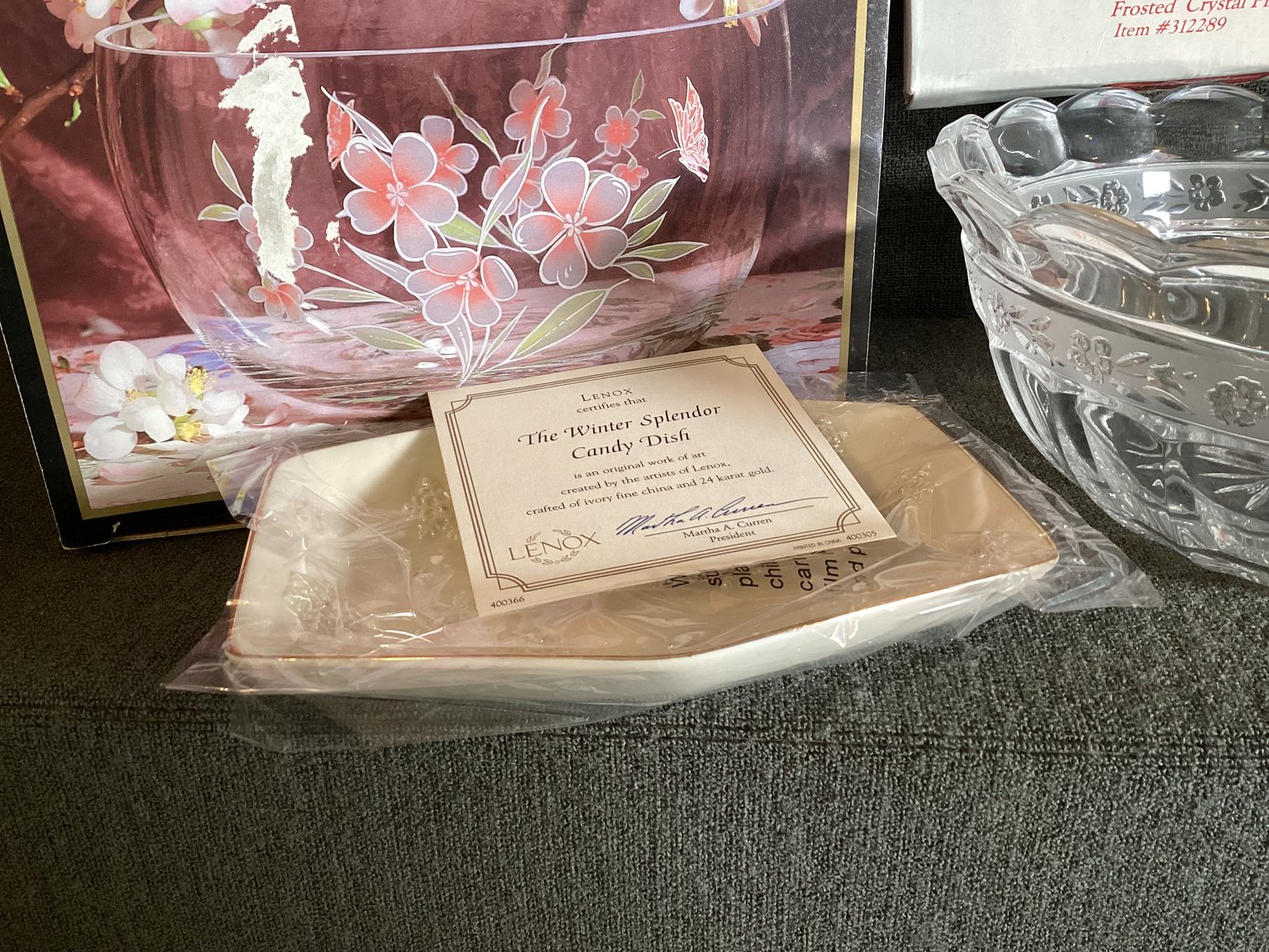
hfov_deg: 58.3
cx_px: 634
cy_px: 476
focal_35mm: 31
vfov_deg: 45.4
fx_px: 1137
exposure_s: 1/60
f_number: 2.4
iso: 160
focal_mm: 3.3
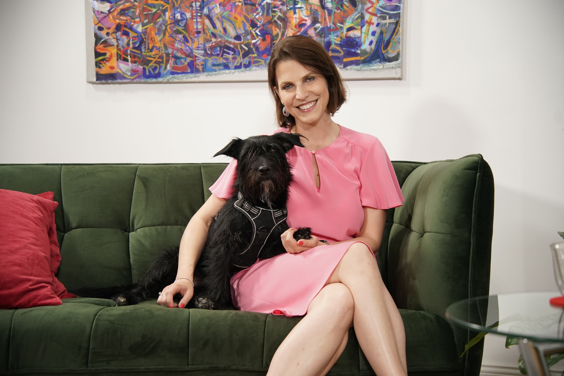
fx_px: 956
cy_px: 188
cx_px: 282
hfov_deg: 32.9
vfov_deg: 22.3
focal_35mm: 61
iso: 2000
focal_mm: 61
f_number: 4
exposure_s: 1/400
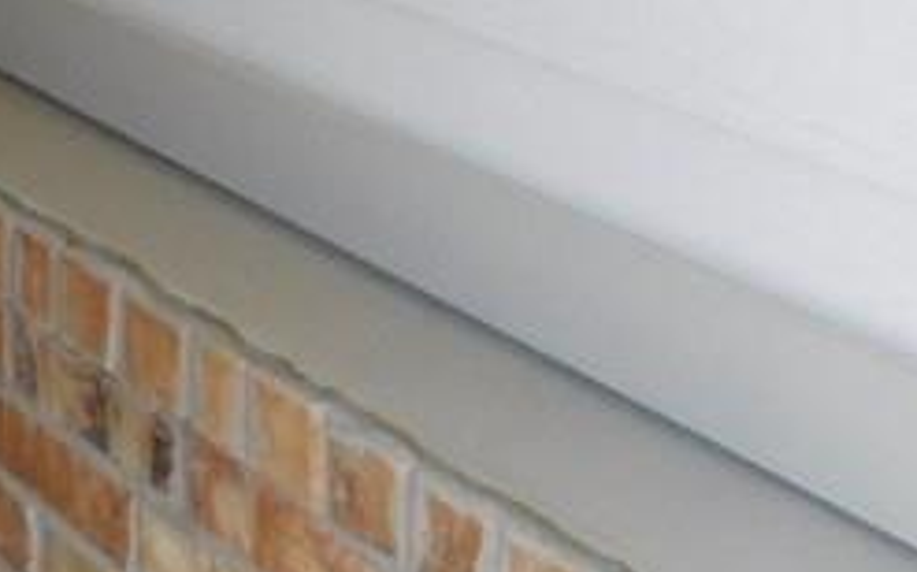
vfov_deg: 12.5
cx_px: -22
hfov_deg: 19.9
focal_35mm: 101
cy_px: -182
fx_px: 2522
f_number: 3
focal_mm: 4
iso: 125
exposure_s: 1/250
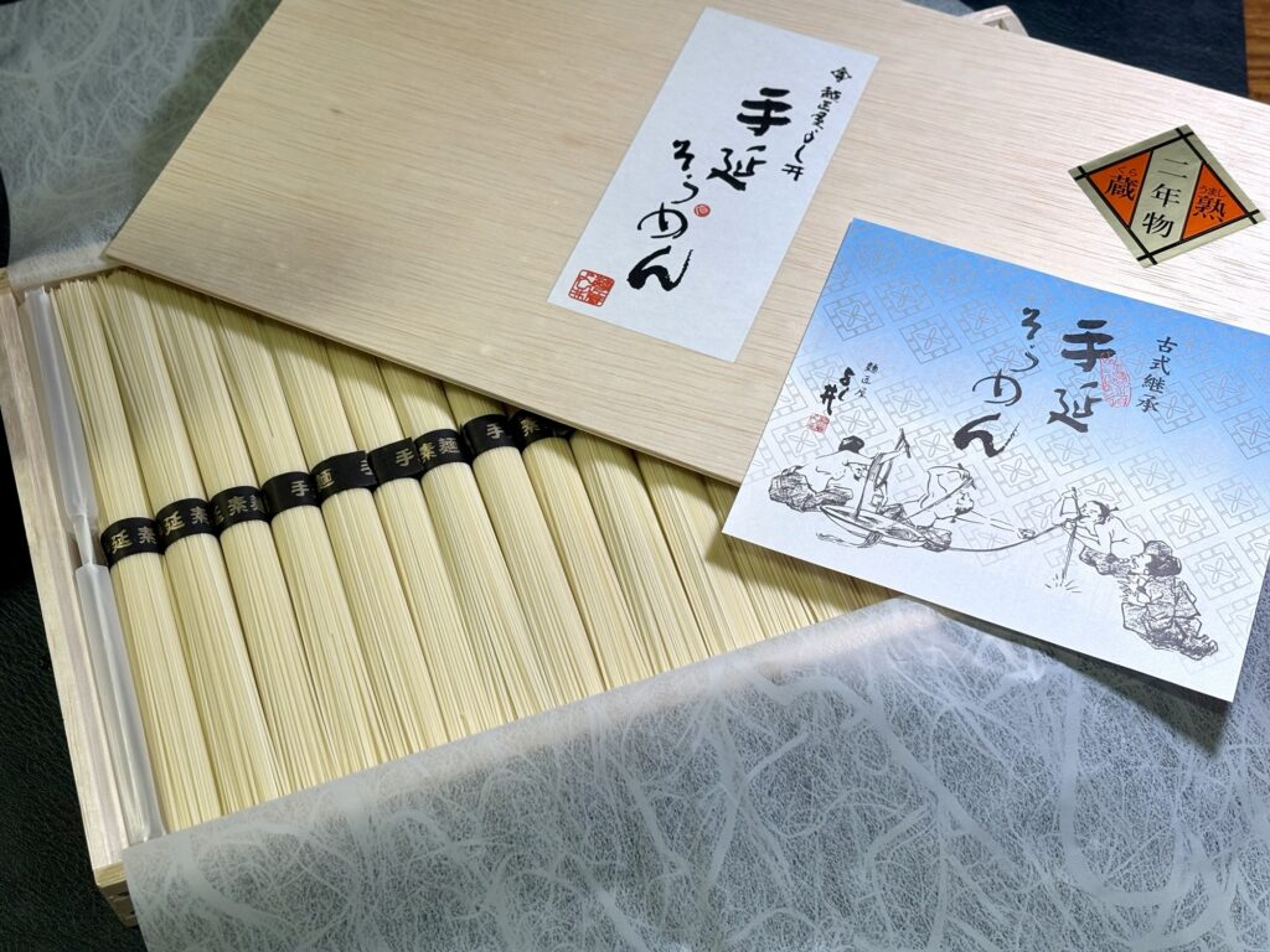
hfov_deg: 36.8
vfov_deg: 28.0
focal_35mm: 52
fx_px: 1908
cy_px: 476
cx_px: 635
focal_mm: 5.96
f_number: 1.6
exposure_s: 1/100
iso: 32
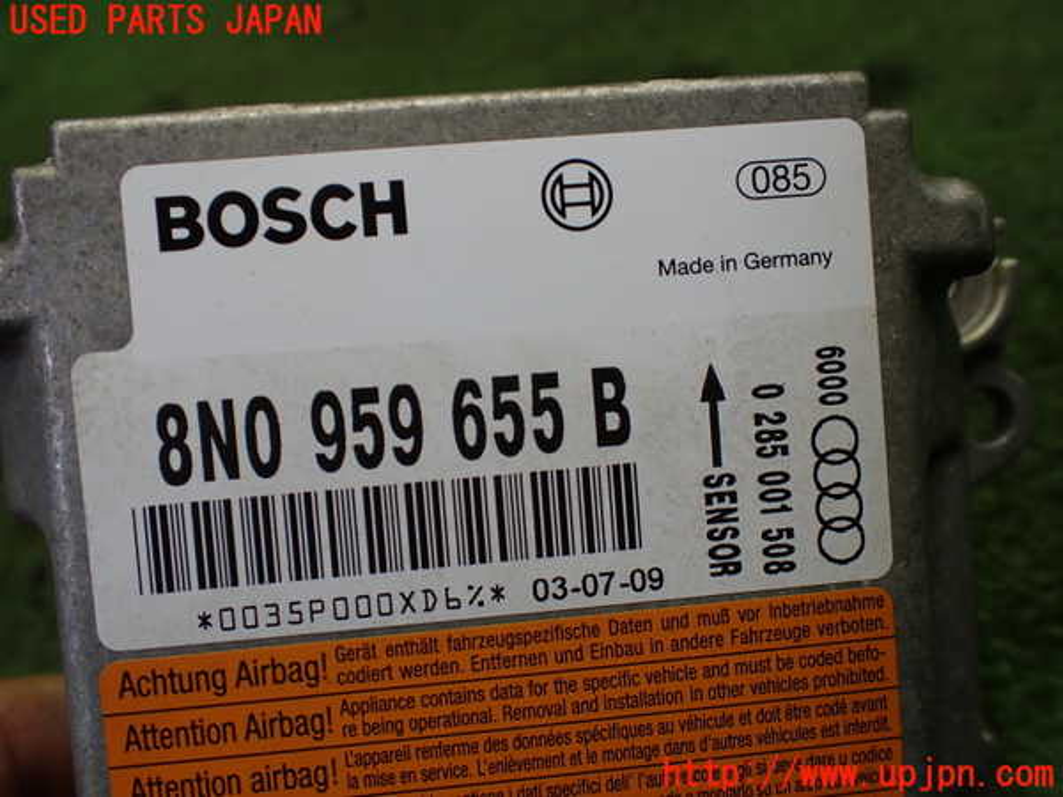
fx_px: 921
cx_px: 532
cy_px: 398
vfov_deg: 46.8
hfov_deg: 60.0
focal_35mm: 30
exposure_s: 1/125
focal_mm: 5.4
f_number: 2.3
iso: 160
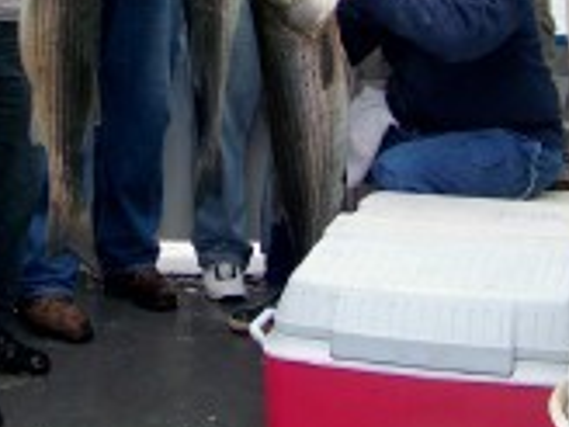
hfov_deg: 22.0
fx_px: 1446
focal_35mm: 88
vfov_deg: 16.2
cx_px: 139
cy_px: -56
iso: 64
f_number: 2.8
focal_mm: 5.85
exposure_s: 1/125
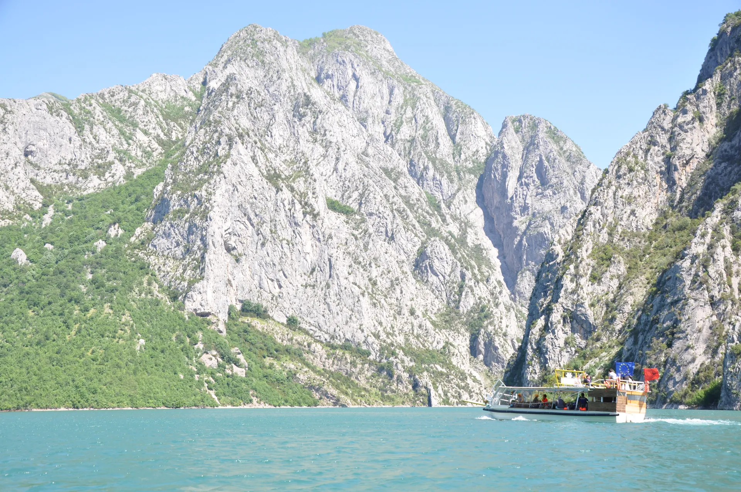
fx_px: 863
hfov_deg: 46.5
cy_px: 246
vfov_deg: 31.8
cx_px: 370
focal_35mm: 42
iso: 200
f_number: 8
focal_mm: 28
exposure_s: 1/200
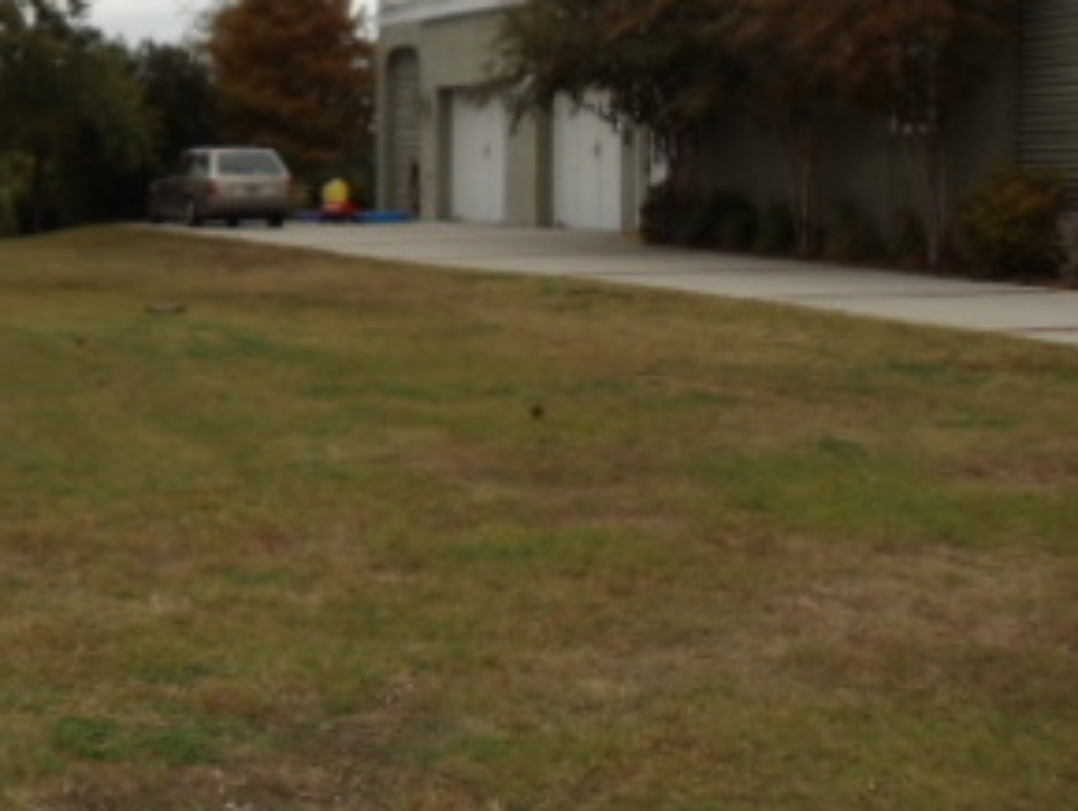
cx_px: 45
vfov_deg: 15.2
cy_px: 149
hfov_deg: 19.7
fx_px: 3023
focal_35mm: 97
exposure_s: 1/500
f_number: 3.5
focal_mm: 6
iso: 100
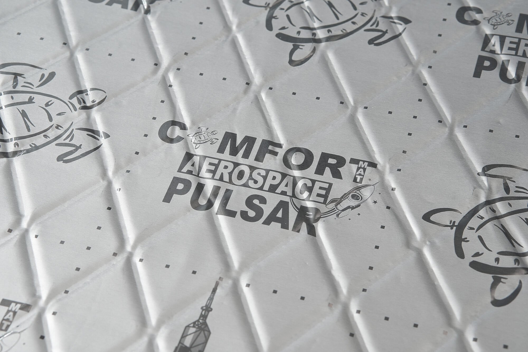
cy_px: 176
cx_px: 264
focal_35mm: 75
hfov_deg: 27.0
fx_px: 1100
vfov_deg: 18.2
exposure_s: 1/125
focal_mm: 50
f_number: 8
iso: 100
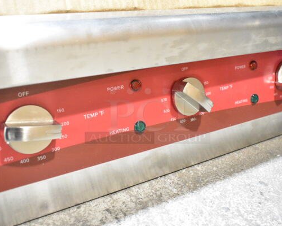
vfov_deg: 37.7
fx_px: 330
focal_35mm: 40
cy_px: 114
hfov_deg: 46.2
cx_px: 148
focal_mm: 23
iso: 6400
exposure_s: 1/125
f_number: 5.6
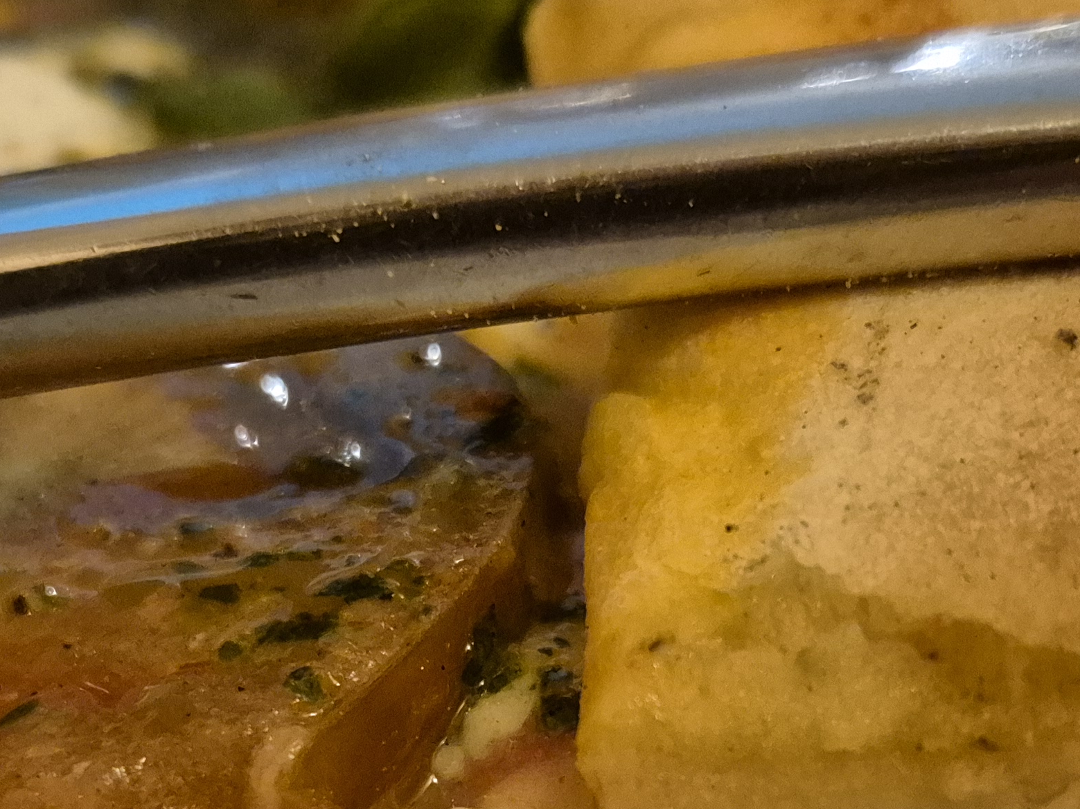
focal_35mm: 59
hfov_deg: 32.6
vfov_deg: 24.2
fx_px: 1841
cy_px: 705
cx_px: 452
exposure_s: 1/100
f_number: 1.8
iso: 2000
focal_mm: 5.4
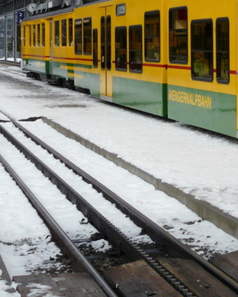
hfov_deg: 14.5
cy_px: 40
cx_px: 338
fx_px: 880
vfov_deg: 18.9
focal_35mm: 100
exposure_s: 1/400
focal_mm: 6.3
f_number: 6.3
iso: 100
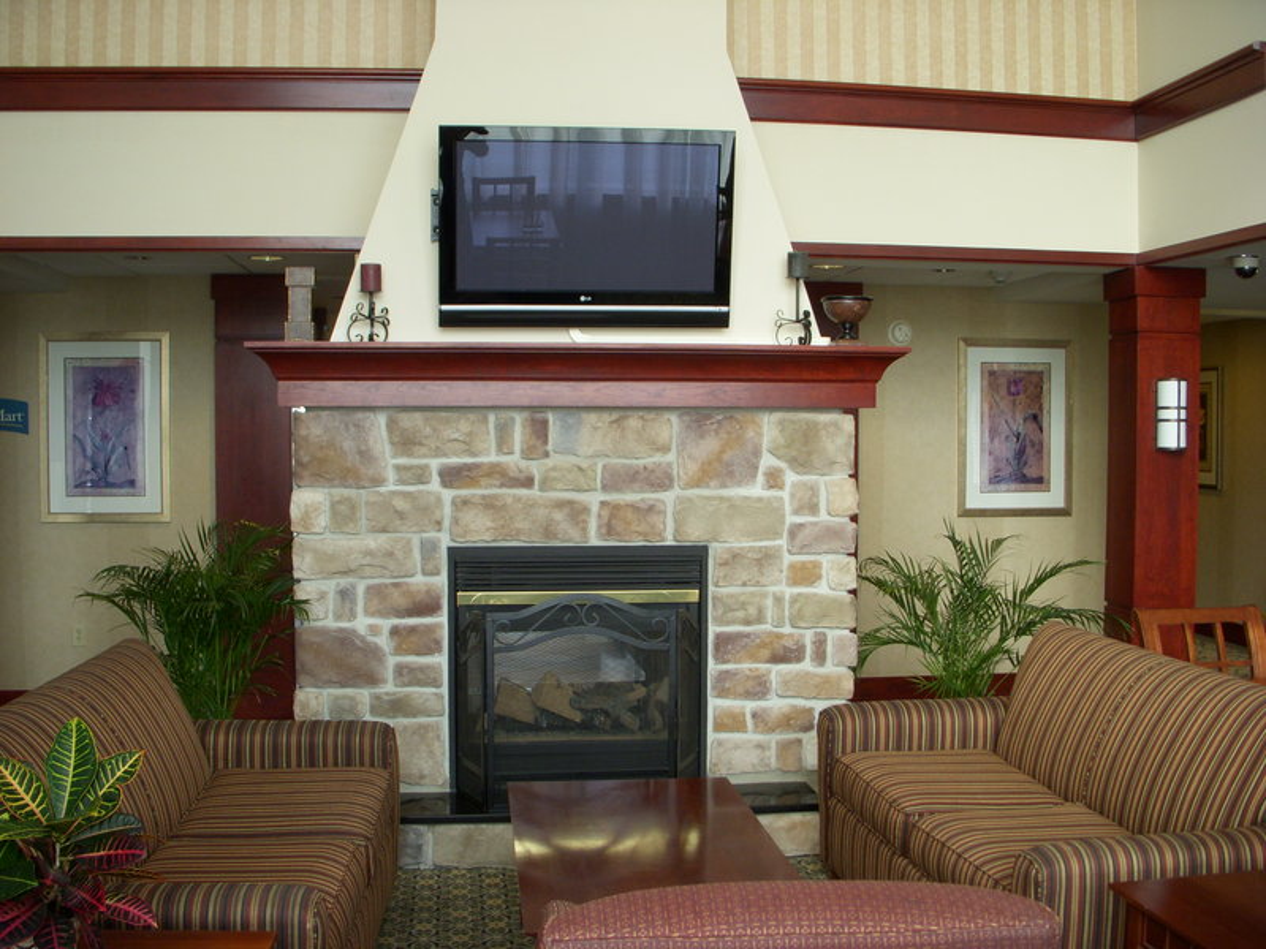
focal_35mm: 38
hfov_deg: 49.0
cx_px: 633
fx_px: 1390
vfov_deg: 37.7
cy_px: 474
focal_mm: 6.3
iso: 100
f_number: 3.3
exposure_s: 1/30
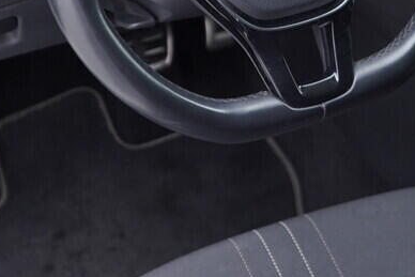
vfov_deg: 14.0
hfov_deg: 21.4
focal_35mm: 95
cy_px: -57
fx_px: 1095
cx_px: 258
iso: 200
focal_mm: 24
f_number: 2.8
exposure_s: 1/40
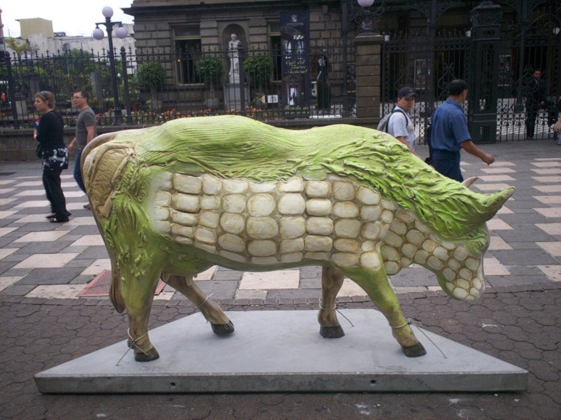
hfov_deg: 51.4
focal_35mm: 36
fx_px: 583
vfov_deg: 39.6
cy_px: 210
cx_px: 280
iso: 100
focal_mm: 6
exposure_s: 1/81.9
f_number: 4.5
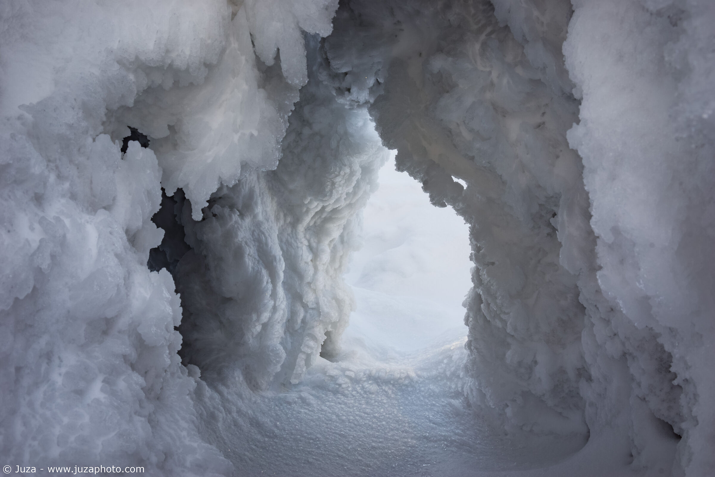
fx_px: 715
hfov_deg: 53.1
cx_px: 358
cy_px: 238
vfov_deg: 36.9
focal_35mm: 36
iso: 100
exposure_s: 1/4
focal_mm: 24
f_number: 16
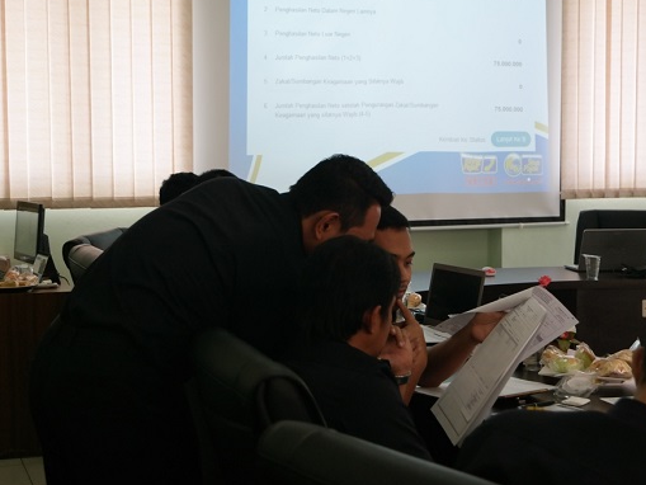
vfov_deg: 21.6
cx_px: 350
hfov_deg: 28.5
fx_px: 1269
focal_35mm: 68
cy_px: 235
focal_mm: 39
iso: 800
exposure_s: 1/60
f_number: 5
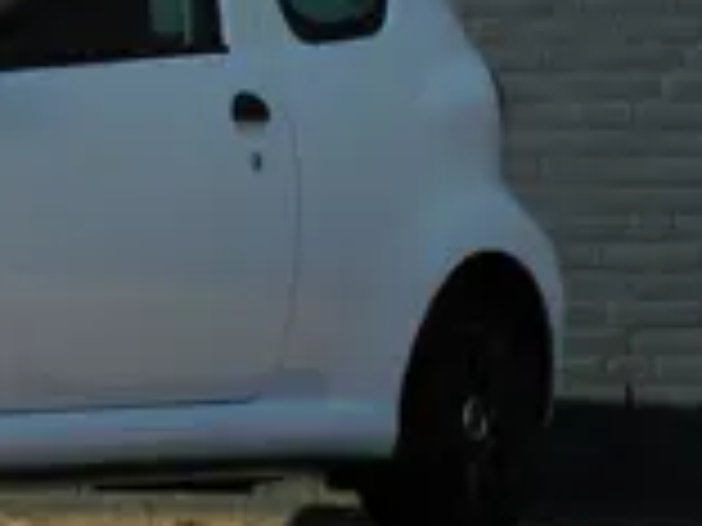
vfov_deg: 6.0
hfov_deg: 7.9
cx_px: -256
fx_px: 4989
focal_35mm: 246
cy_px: -94
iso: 125
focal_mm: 14.3
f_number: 4.5
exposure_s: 1/800
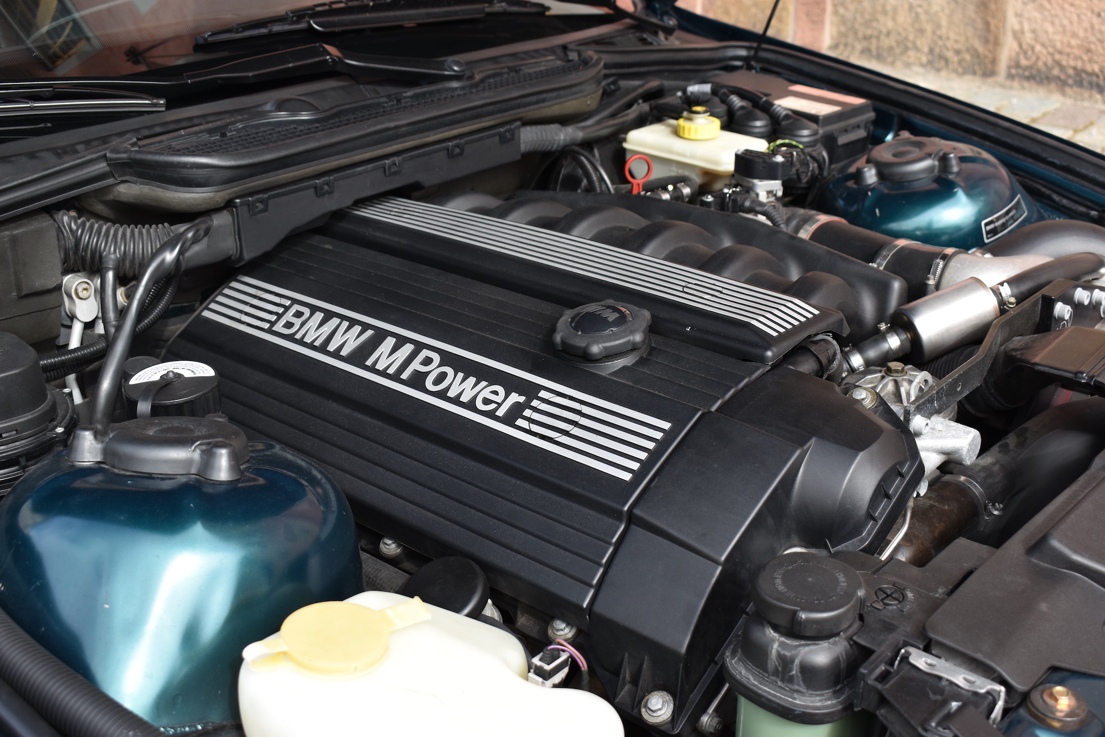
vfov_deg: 31.9
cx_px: 552
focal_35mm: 42
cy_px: 368
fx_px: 1289
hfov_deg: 46.4
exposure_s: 1/250
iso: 200
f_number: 5.6
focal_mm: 28
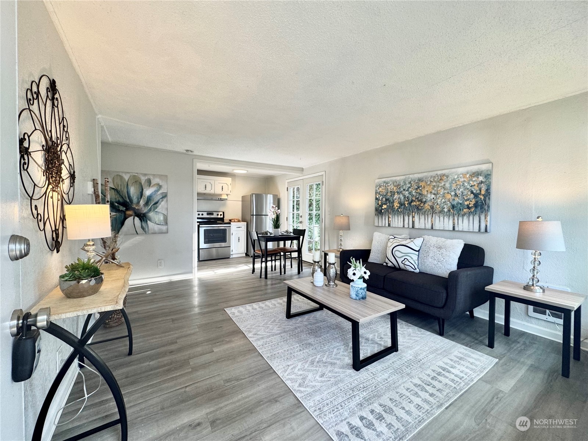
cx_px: 294
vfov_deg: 85.7
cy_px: 220
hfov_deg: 102.1
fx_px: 238
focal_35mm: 14
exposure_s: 1/120
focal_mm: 2.22
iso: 125
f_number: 2.2
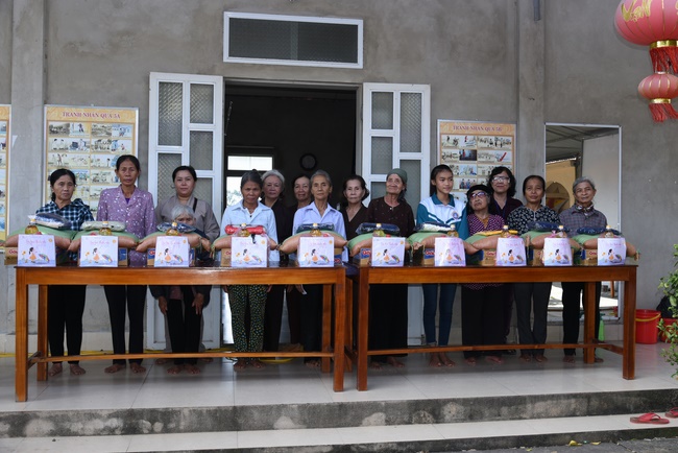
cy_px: 226
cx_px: 339
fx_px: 659
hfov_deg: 54.4
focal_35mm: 35
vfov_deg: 37.9
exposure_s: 1/100
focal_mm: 35
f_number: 6.3
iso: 200
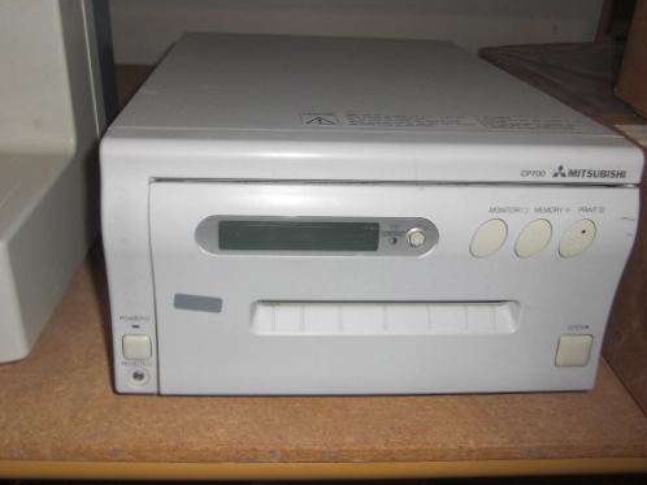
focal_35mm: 36
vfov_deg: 39.6
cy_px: 220
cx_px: 312
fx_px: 673
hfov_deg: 51.4
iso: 100
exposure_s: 1/60
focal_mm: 4.9
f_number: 2.6
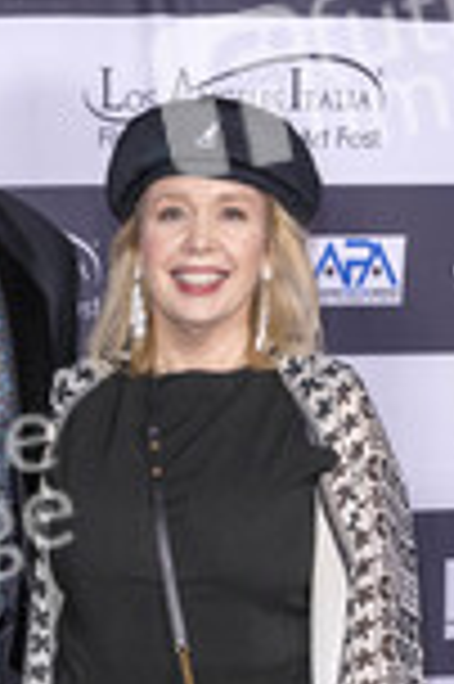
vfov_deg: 22.8
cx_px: -27
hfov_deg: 15.8
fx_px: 1593
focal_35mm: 84
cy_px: 747
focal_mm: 32
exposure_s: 1/200
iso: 800
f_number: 5.6
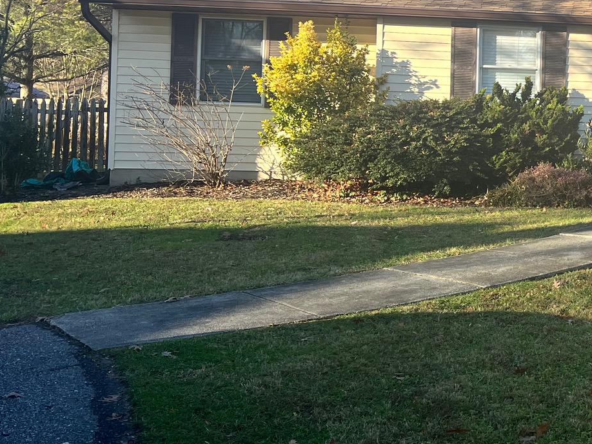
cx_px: 658
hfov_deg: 29.7
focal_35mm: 58
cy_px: 106
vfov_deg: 24.9
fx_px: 992
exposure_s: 1/1295
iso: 50
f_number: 1.5
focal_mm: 5.7
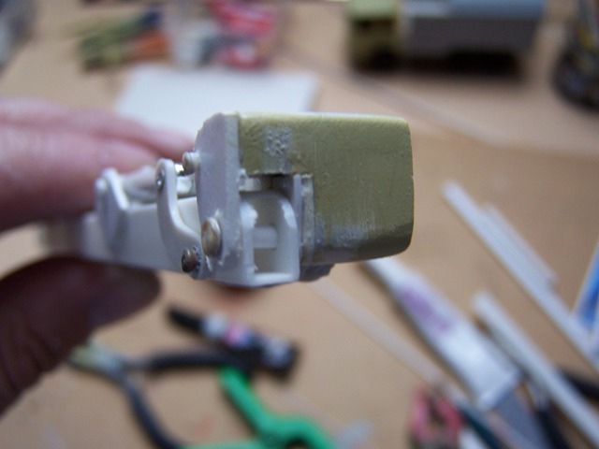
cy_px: 224
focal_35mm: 38
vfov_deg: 37.7
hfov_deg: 49.0
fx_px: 658
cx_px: 300
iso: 100
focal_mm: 6.3
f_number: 2.8
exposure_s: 1/30
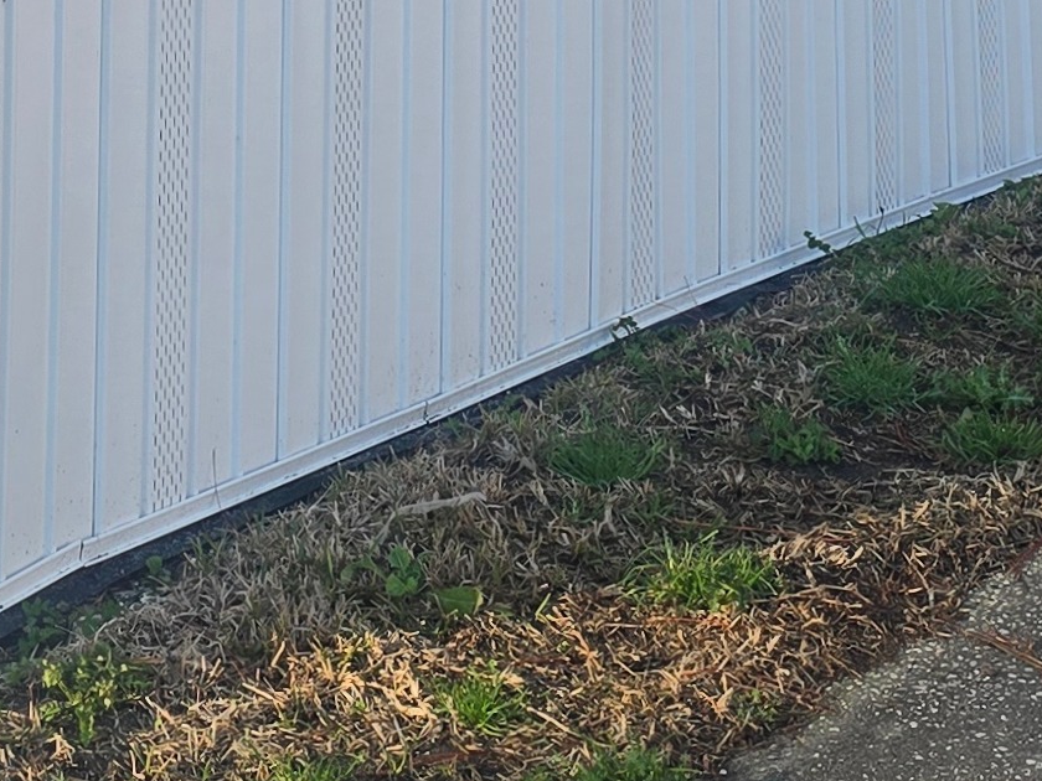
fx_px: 3221
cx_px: 443
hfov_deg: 18.4
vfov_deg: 12.5
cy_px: -684
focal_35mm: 107
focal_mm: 6.3
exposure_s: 1/257
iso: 12
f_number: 1.7
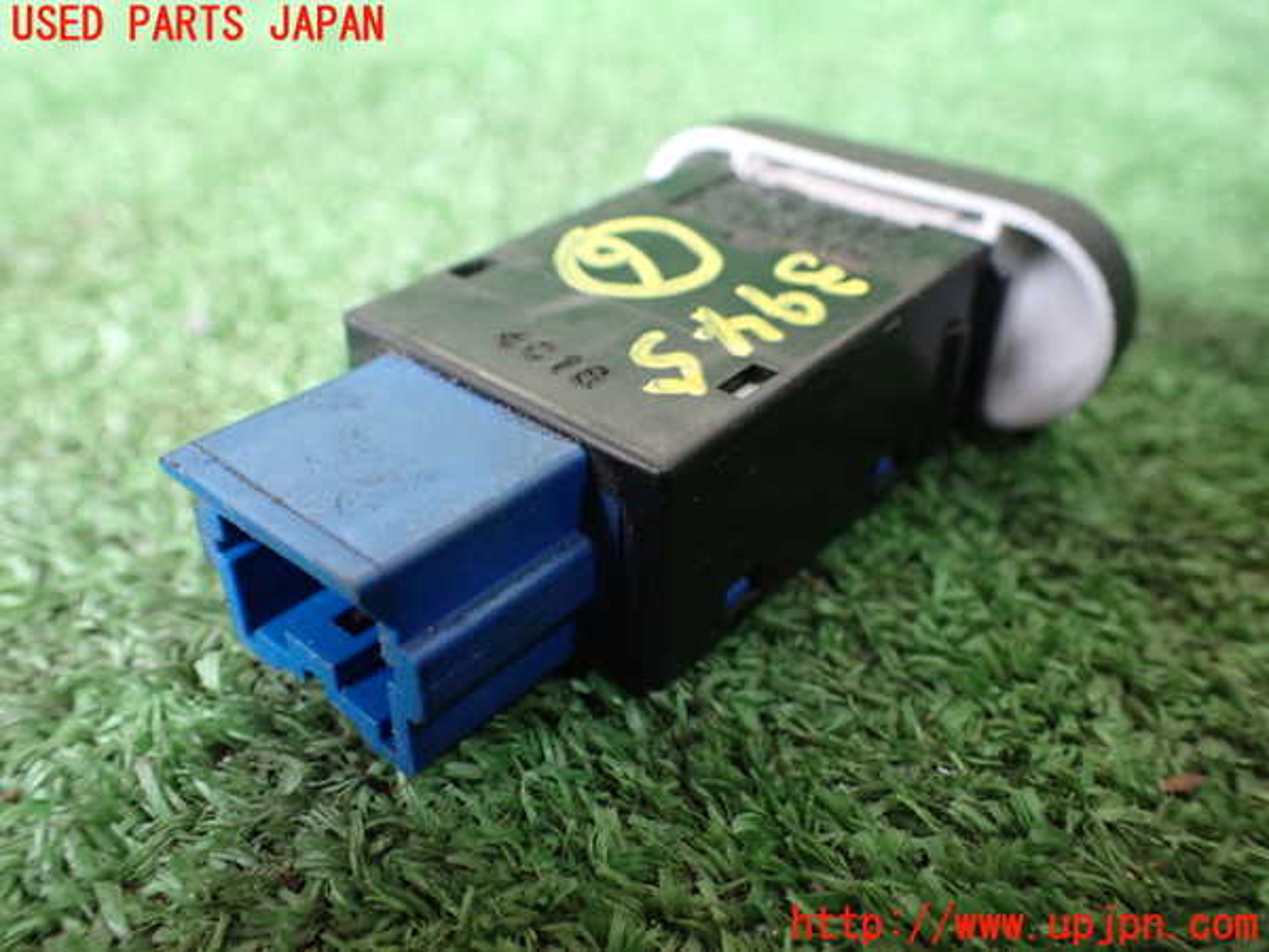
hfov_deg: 60.0
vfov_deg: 46.8
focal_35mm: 30
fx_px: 1100
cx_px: 634
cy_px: 476
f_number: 2.3
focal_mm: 5.4
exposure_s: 1/50
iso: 800
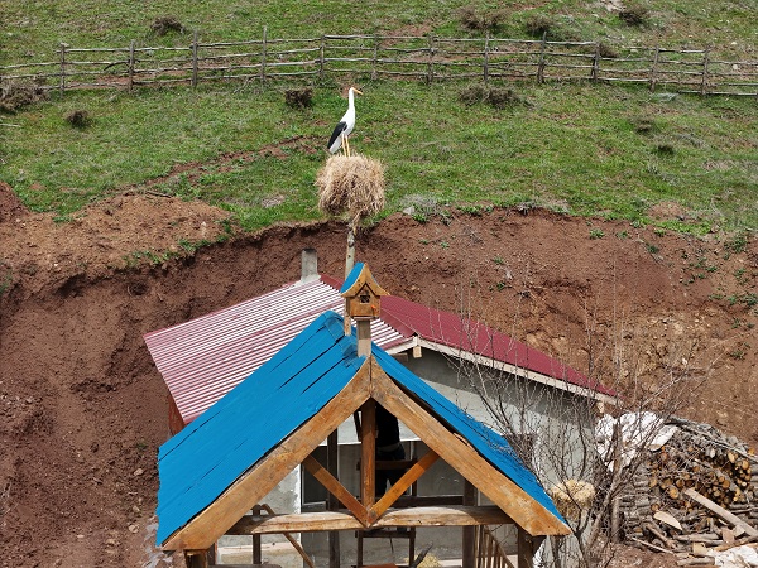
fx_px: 1533
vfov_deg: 21.0
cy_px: 284
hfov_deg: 27.8
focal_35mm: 70
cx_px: 379
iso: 100
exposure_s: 1/1500
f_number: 2.8
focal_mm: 19.35
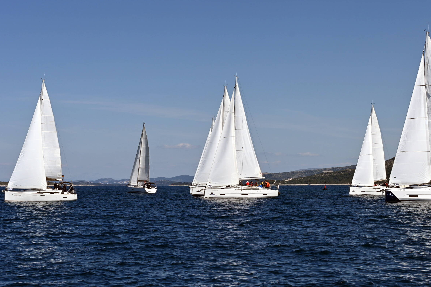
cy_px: 132
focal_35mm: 81
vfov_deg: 16.9
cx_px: 220
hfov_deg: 25.1
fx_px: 970
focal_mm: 50
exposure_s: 1/640
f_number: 9
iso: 100
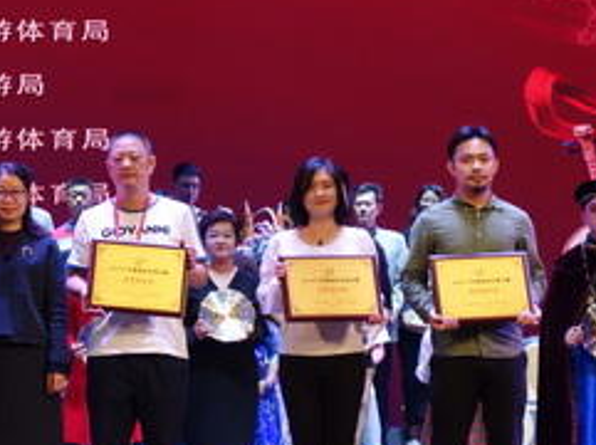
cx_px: -52
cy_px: 126
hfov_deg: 11.2
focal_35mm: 175
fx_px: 3009
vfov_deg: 8.5
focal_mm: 27.22
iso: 800
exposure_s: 1/160
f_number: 4
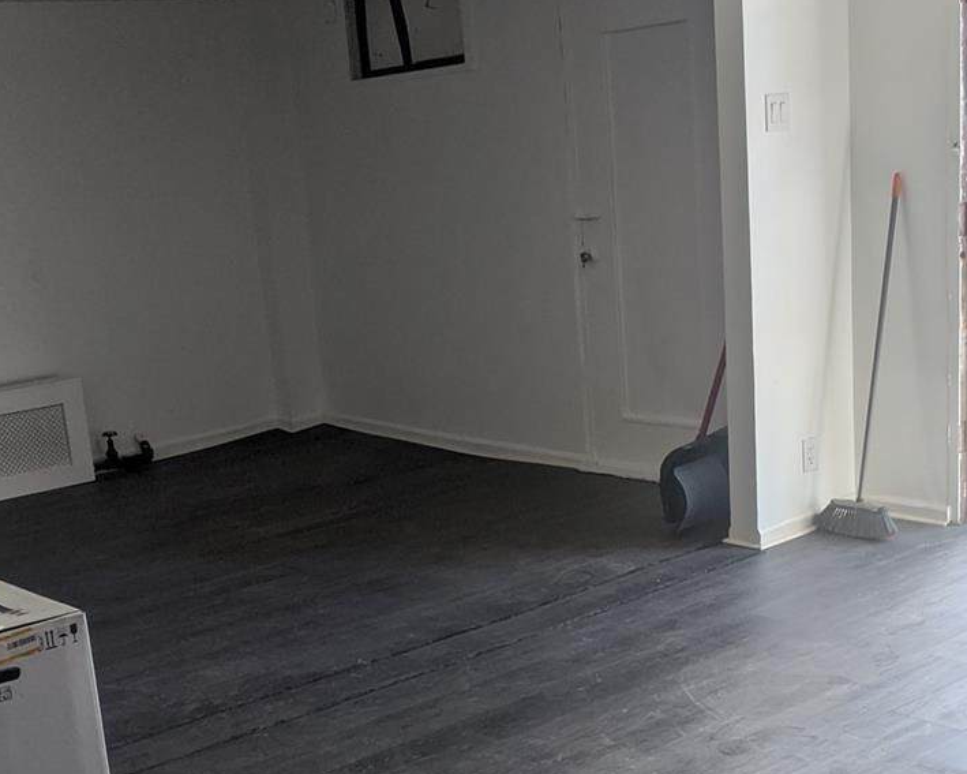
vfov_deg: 27.2
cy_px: 584
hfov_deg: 34.1
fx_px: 1574
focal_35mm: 55
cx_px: 509
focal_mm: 4.67
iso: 64
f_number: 2
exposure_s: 1/190
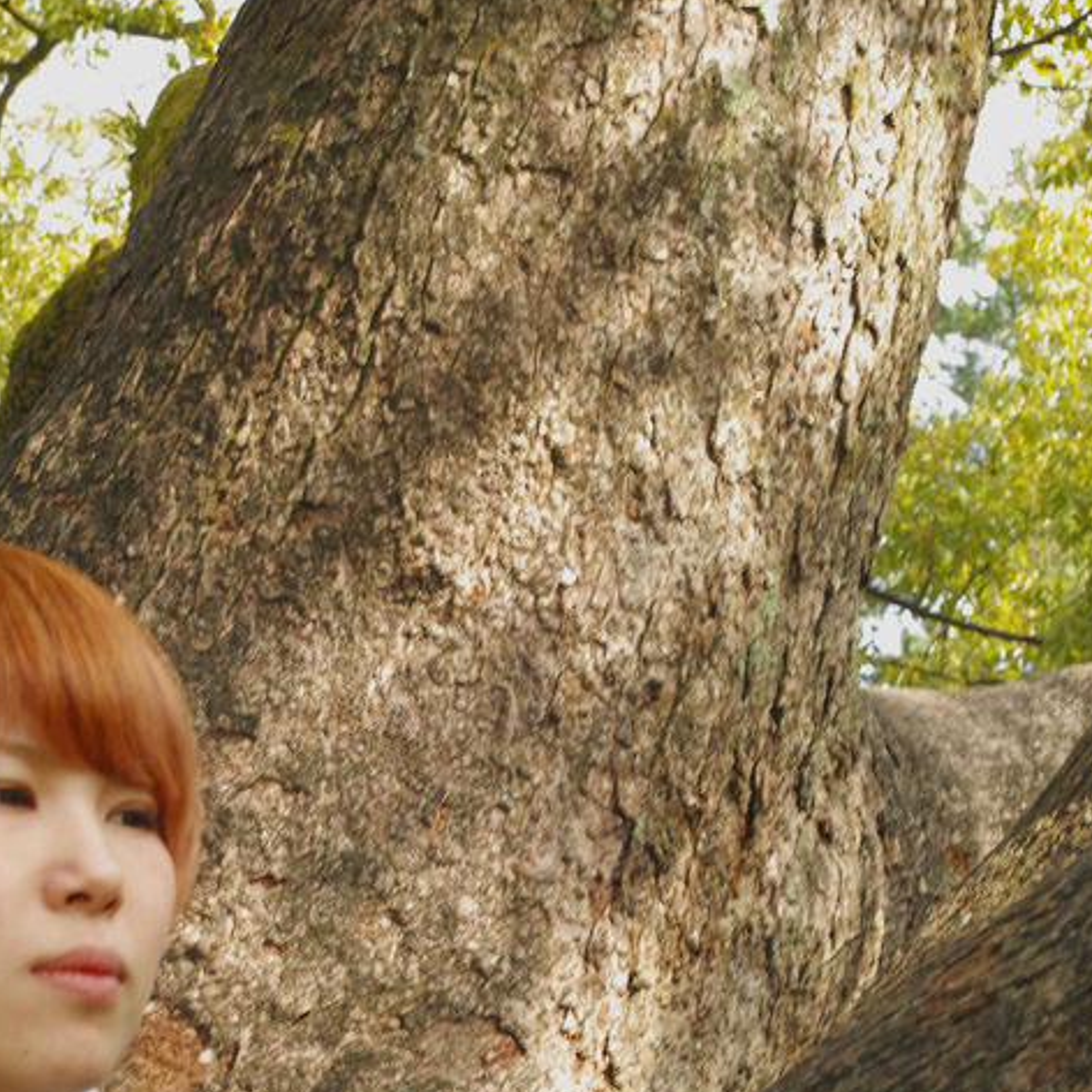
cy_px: 902
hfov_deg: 20.8
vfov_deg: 20.6
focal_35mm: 83
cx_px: 354
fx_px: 2962
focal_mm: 30
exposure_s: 1/15
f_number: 9
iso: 100
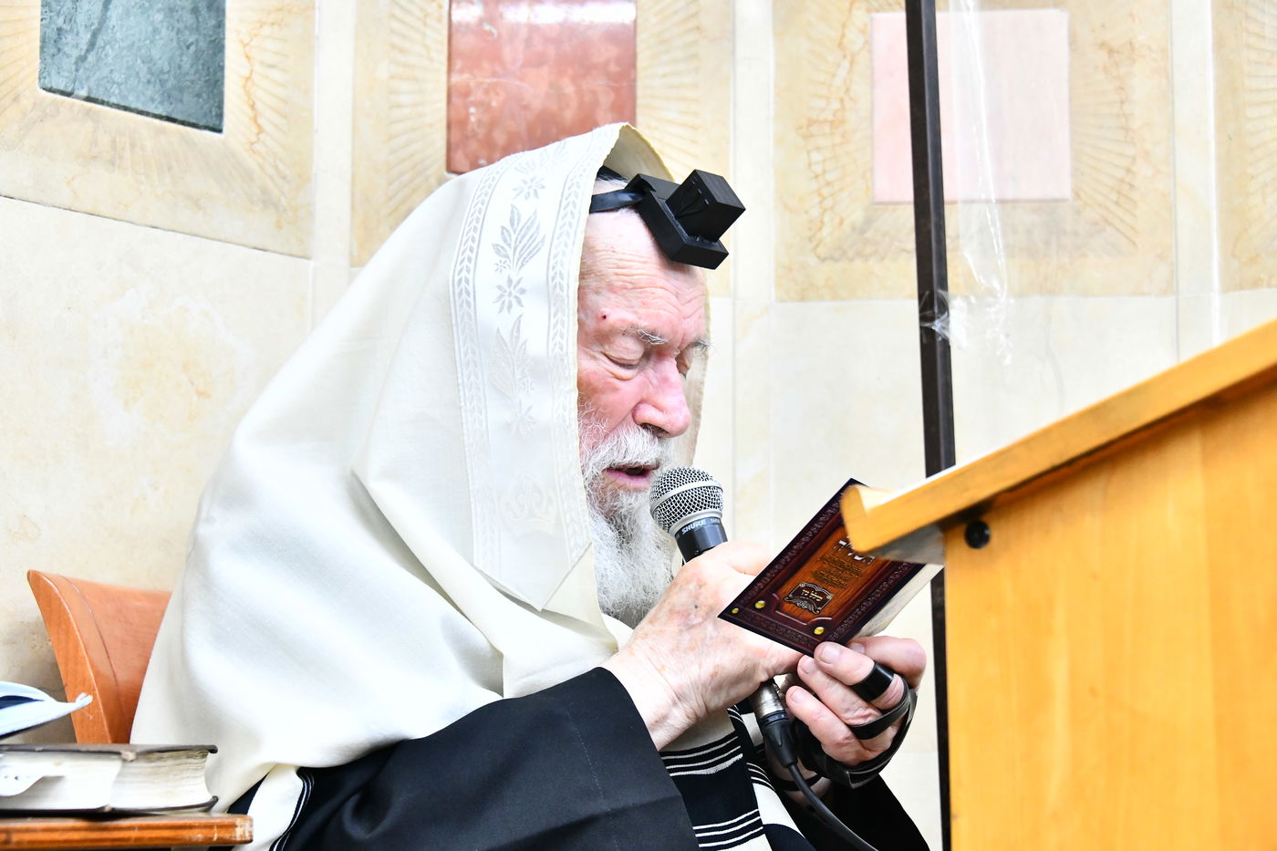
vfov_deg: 20.0
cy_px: 426
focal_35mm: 68
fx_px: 2412
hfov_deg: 29.7
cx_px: 638
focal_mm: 68
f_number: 5.6
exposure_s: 1/125
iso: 5000
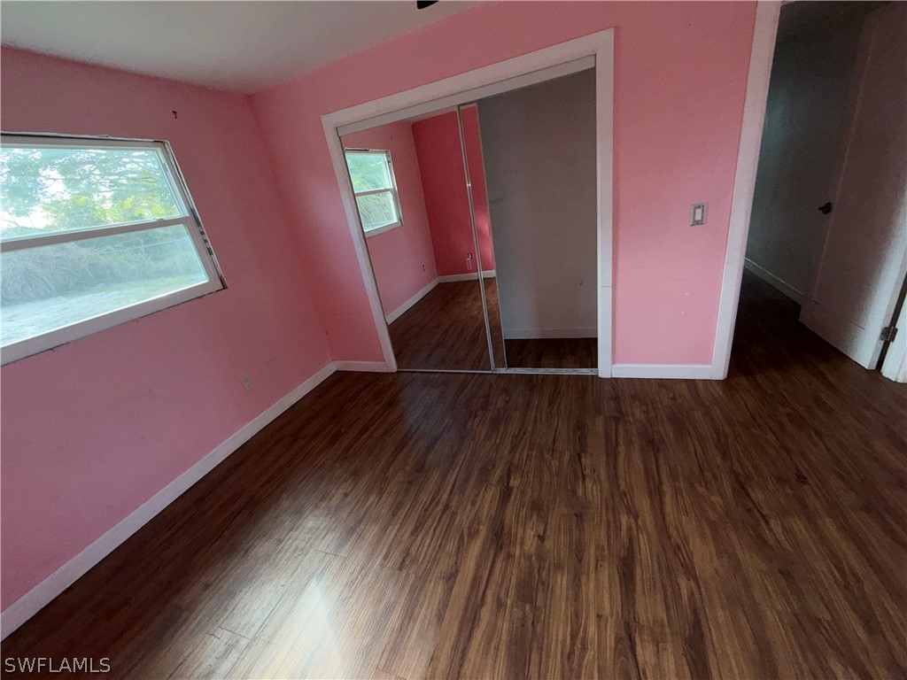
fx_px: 367
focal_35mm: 14
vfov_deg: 85.7
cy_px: 340
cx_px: 454
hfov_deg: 102.1
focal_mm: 2.22
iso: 64
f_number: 2.2
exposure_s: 1/118
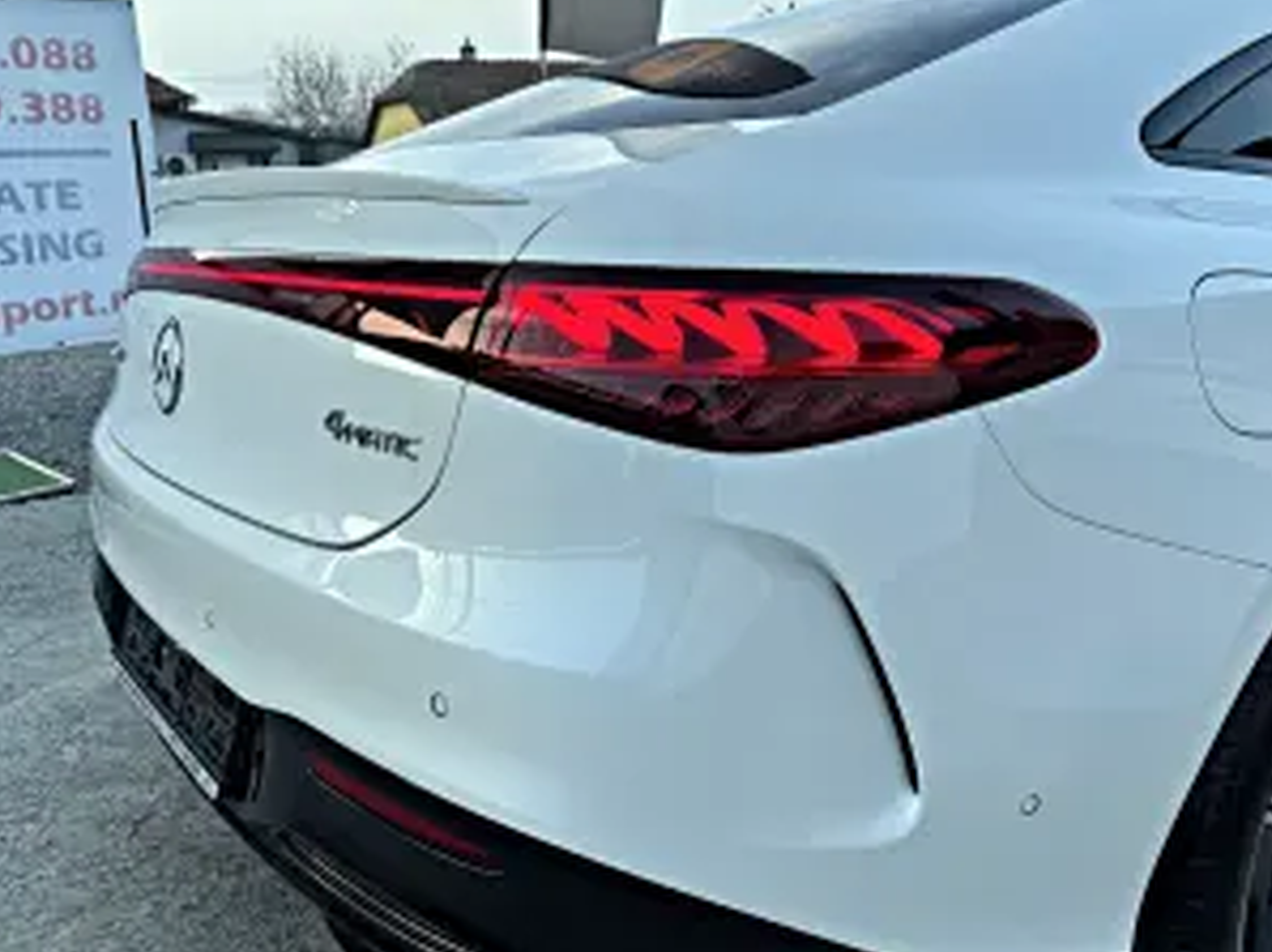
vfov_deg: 48.1
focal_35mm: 29
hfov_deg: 61.6
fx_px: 1065
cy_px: 508
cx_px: 589
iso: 80
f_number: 1.78
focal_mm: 6.76
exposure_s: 1/304
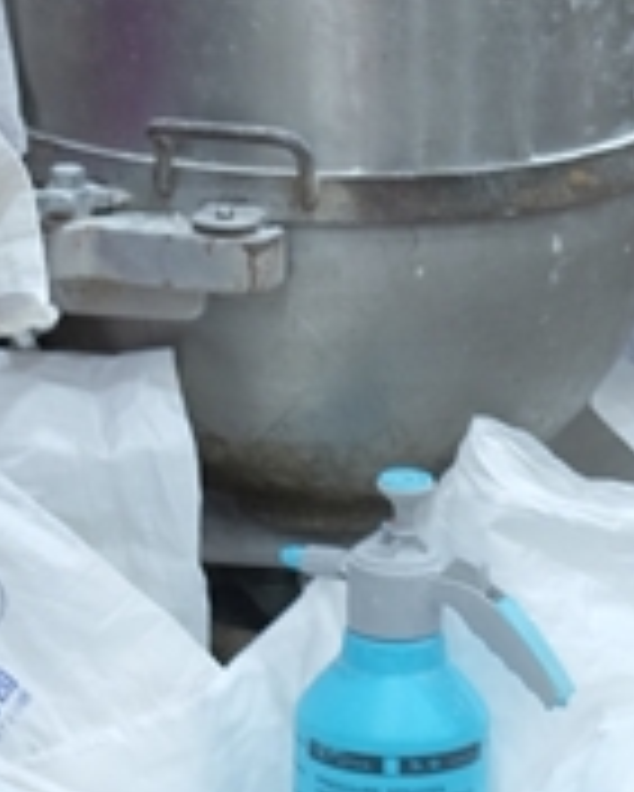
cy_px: 742
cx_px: 1106
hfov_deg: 8.9
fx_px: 3937
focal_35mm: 168
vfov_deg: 11.4
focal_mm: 23
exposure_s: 1/27
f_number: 3.6
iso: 500
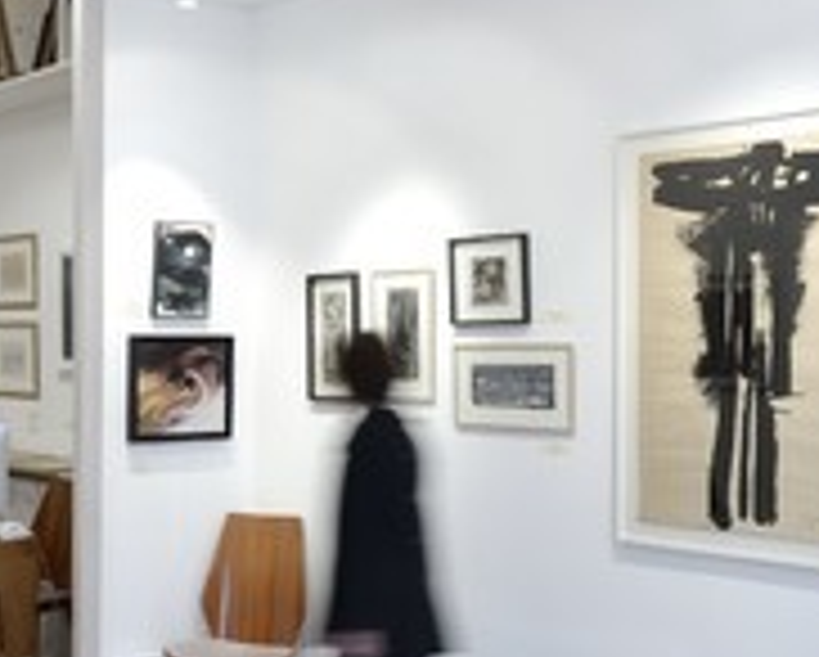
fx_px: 1262
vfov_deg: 29.2
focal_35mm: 52
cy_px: 351
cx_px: -110
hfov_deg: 31.4
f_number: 7.1
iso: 200
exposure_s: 1/5
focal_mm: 24
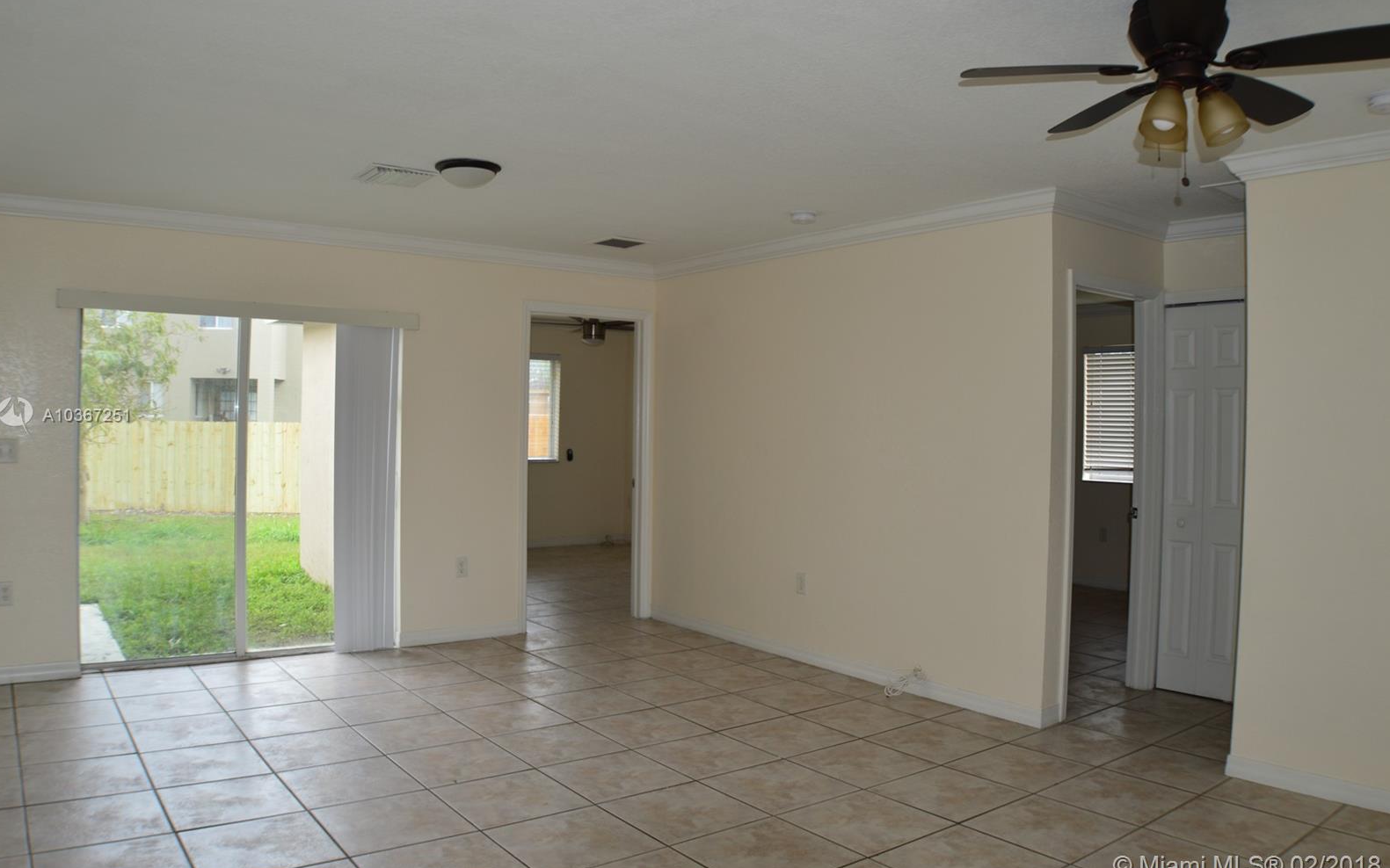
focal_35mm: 34
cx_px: 695
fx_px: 1288
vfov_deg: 37.3
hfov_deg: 56.7
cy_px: 417
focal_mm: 22
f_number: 8
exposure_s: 1/30
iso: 100
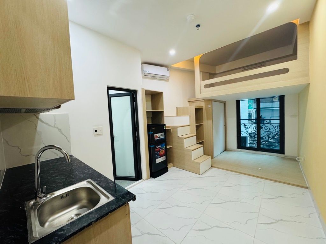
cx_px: 163
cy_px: 122
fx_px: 132
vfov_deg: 85.7
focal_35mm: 14
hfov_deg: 102.1
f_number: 2.2
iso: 320
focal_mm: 2.22
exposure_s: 1/100
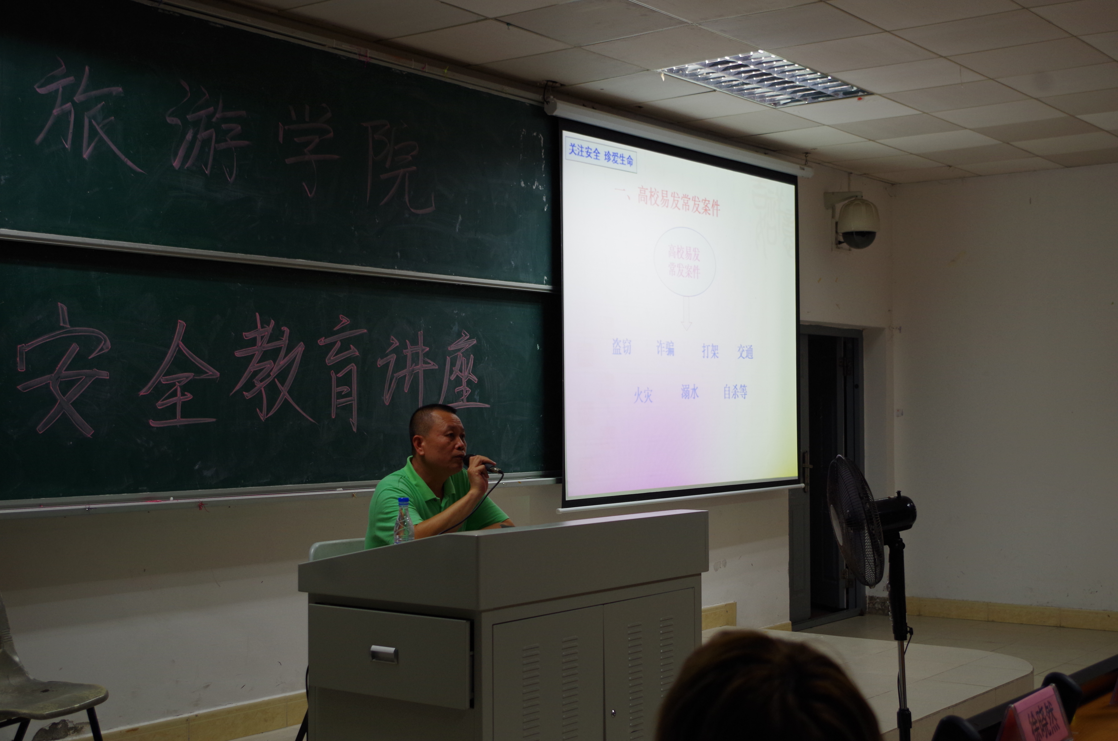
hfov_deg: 40.4
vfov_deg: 27.4
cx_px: 559
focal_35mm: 49
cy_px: 370
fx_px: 1519
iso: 400
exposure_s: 1/40
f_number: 4
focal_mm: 32.5
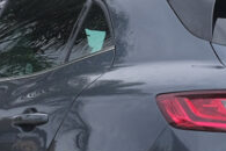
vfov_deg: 7.4
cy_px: 155
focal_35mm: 184
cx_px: 156
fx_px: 1155
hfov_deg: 11.2
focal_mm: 23.5
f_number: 8
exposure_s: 1/60
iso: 500
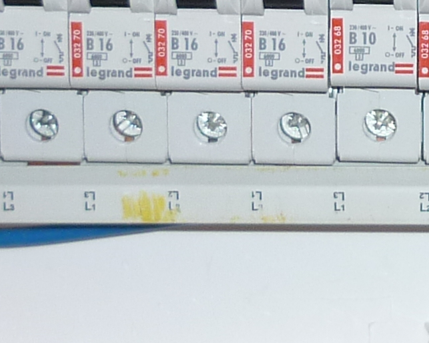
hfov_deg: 8.9
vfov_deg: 7.1
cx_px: 484
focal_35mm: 216
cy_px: -85
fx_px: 2742
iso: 100
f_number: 3
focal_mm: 6.4
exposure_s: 1/30
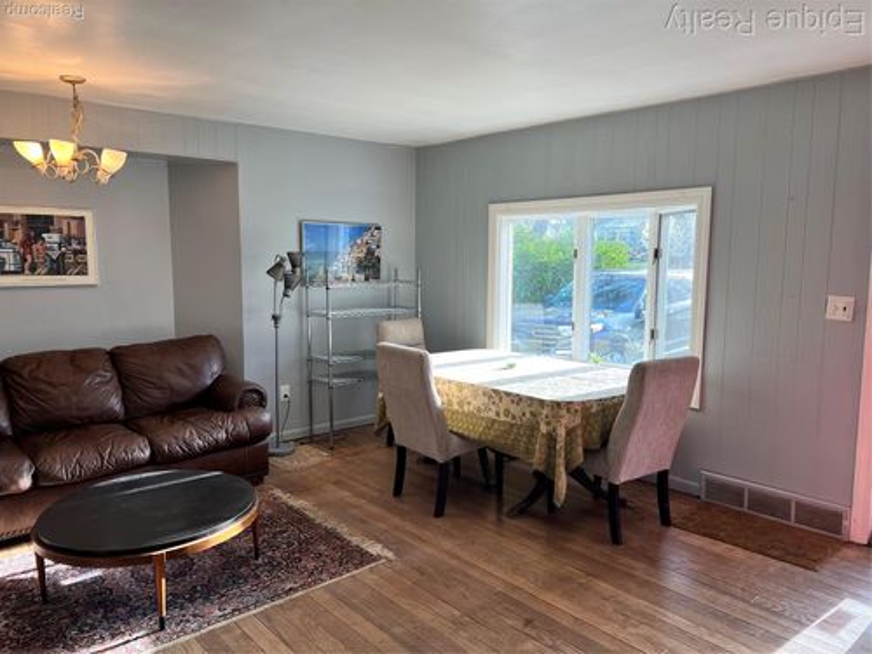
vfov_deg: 53.1
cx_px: 436
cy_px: 327
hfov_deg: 67.3
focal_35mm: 26
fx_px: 655
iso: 50
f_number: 1.5
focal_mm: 5.7
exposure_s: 1/120
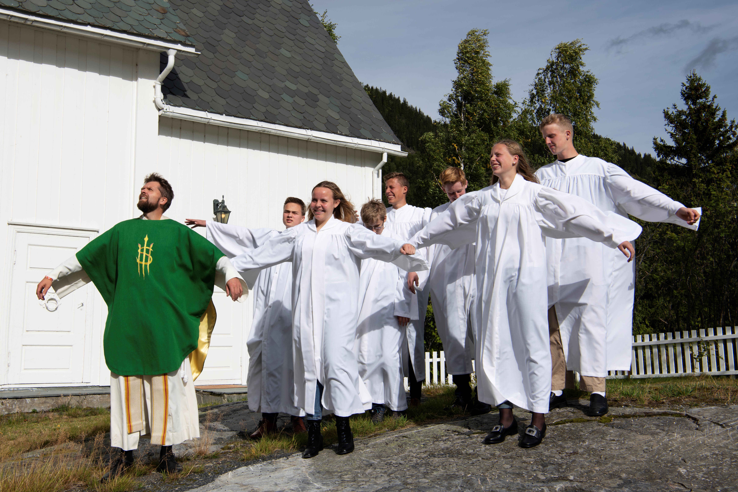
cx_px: 369
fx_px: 779
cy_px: 246
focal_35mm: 38
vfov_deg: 35.1
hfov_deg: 50.7
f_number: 14
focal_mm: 38
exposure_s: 1/250
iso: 100
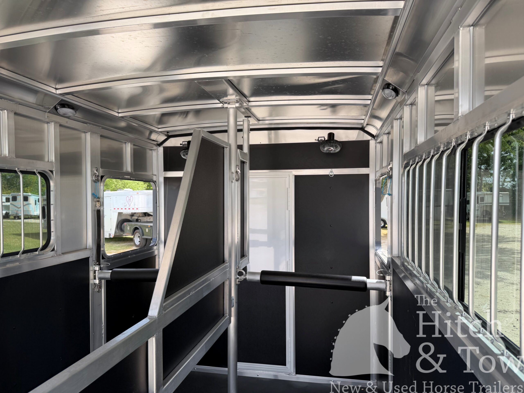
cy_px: 196
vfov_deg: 56.8
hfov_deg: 71.6
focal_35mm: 24
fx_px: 363
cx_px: 262
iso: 80
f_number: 1.78
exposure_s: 1/898
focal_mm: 6.76
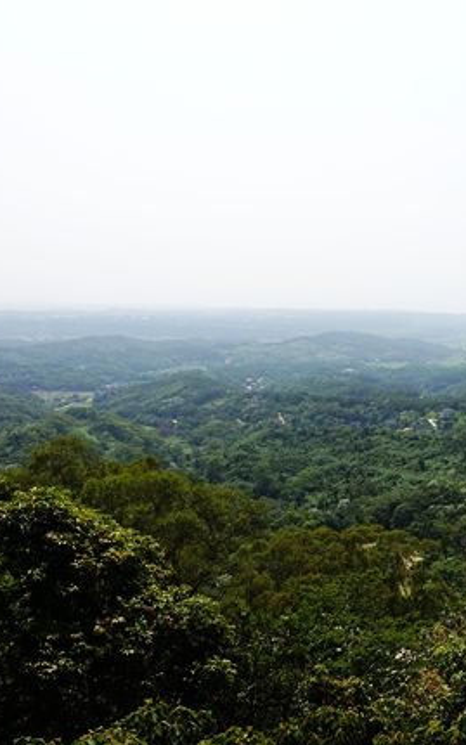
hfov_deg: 33.0
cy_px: 372
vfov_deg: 52.7
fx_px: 751
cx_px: 400
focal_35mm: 37
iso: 125
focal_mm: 8.8
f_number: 5.6
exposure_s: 1/640
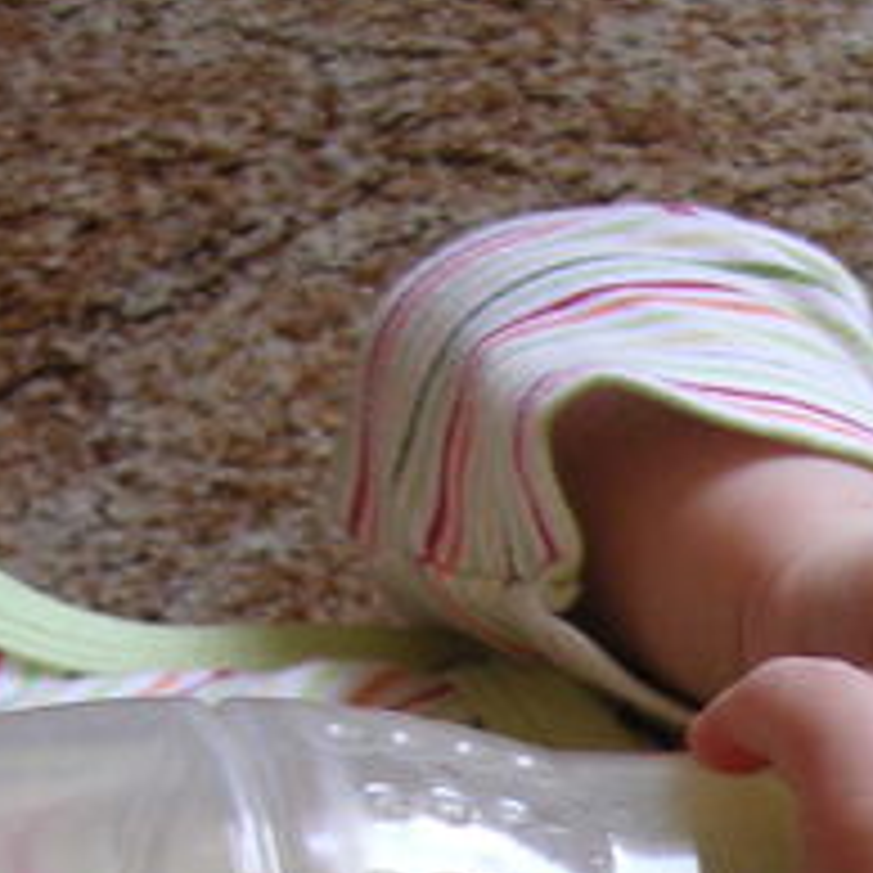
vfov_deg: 12.4
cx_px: 1058
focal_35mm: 135
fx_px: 3852
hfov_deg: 12.6
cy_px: 1210
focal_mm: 6.1
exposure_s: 1/45
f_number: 2.8
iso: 50
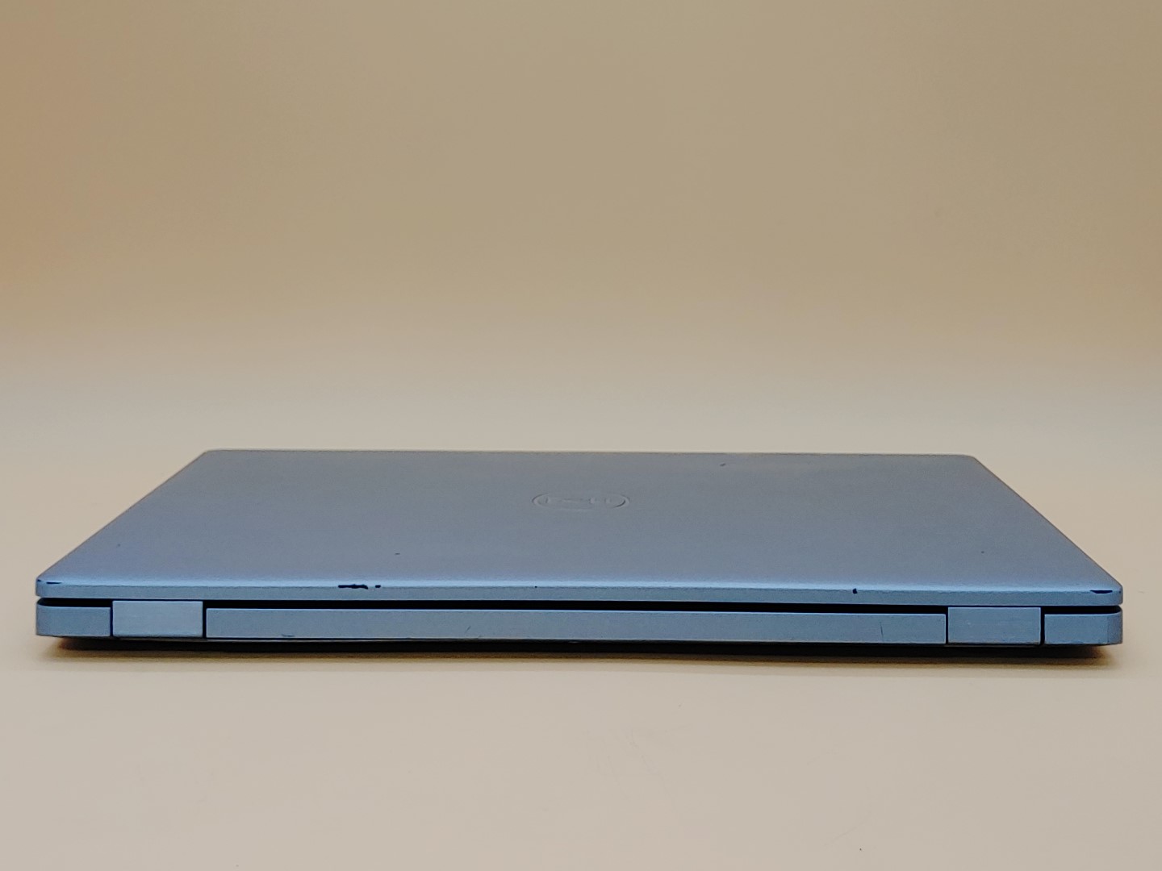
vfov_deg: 31.5
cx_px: 581
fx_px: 1544
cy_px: 436
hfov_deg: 41.2
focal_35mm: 46
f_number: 1.8
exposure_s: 1/98
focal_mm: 4.36
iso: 50
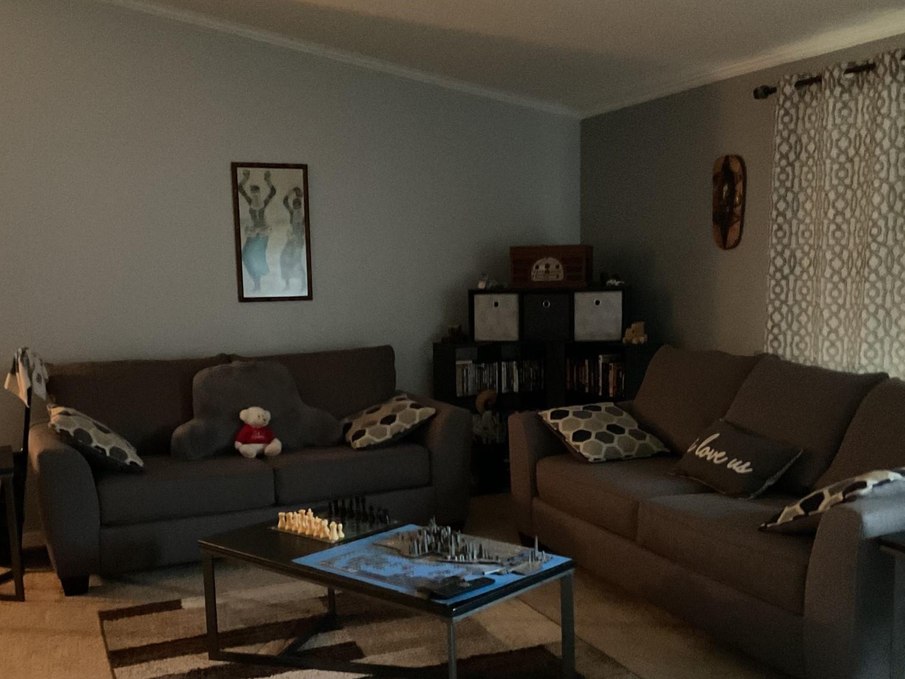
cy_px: 432
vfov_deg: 36.6
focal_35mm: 39
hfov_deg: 47.8
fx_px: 1020
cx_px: 429
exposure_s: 1/15
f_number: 1.8
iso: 500
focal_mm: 3
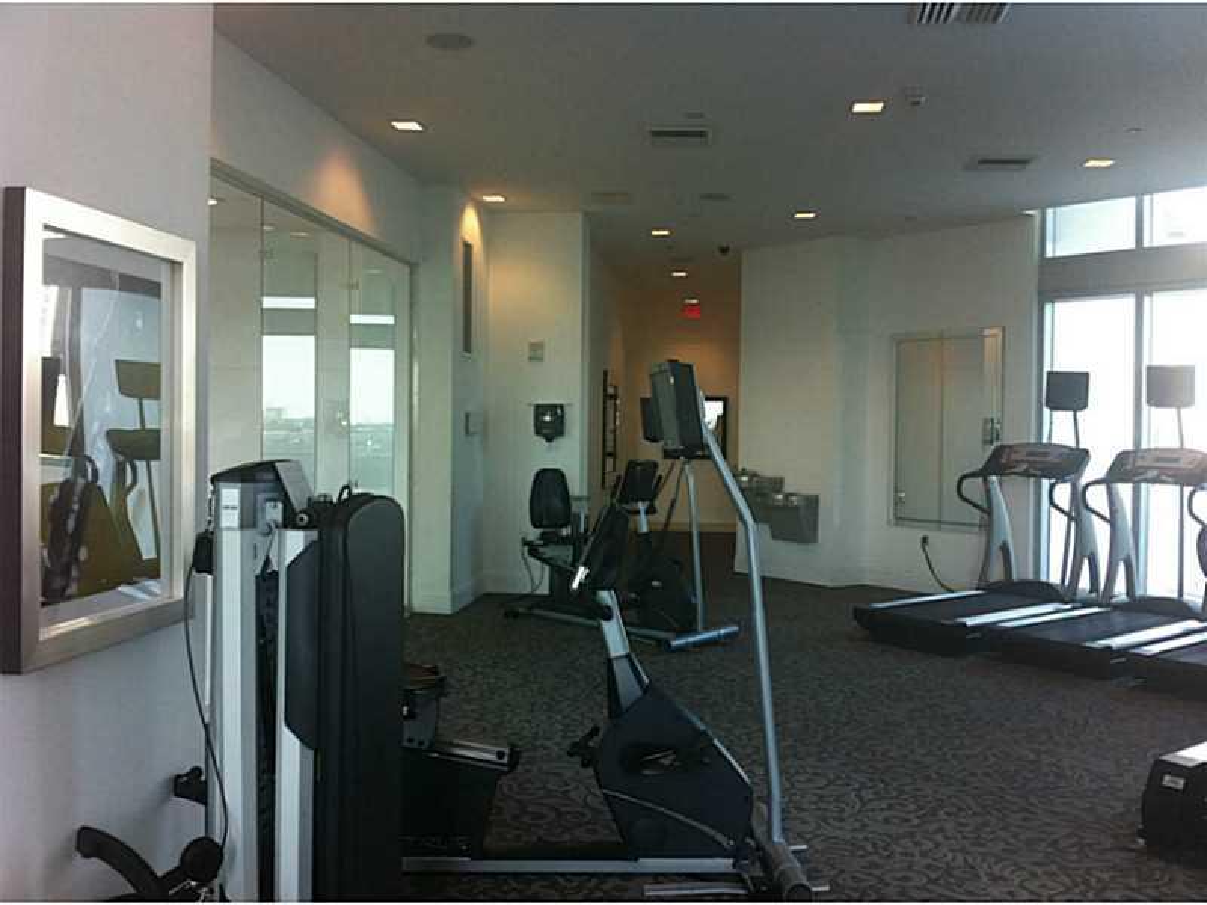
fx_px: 1220
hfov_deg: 52.6
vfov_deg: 40.7
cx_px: 604
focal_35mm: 35
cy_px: 452
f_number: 2.8
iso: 100
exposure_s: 1/60
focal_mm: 3.85
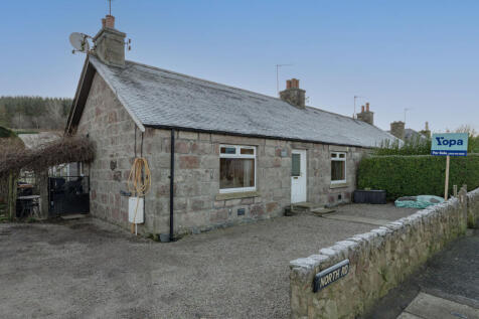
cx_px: 240
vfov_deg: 59.5
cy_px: 160
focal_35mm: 21
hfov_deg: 81.2
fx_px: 279
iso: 500
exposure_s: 1/400
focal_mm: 21
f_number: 8
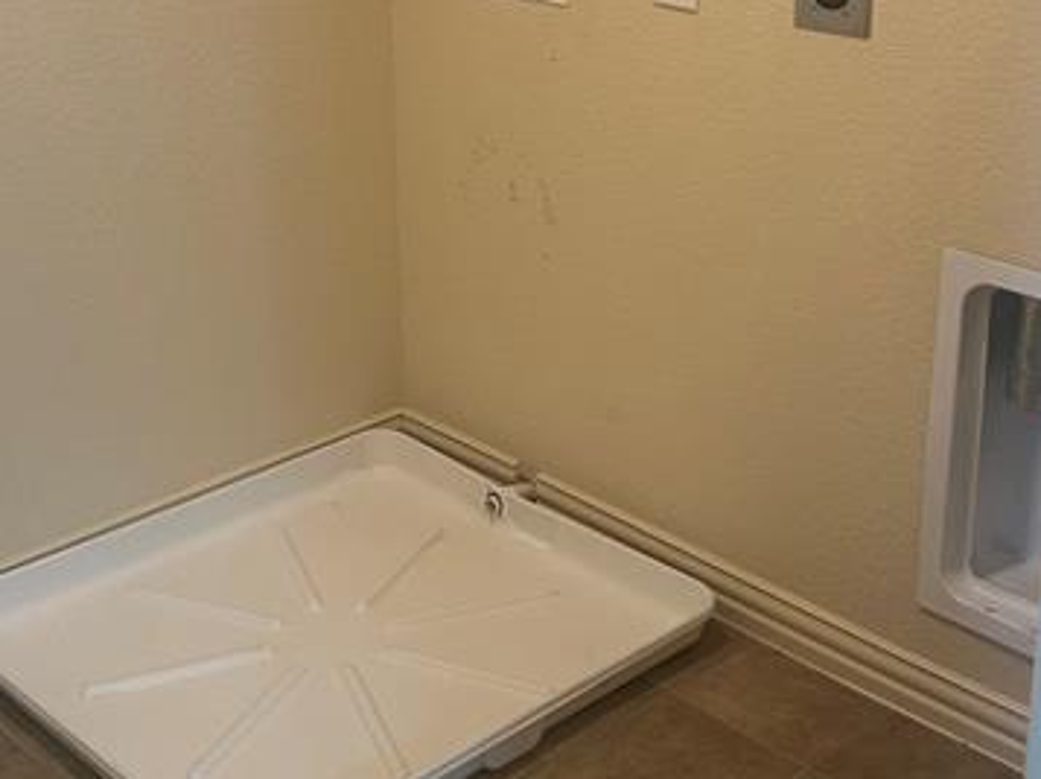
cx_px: 560
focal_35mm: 56
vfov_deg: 25.7
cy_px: 178
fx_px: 1682
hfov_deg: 34.4
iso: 125
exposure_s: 1/60
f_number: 1.5
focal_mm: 5.7
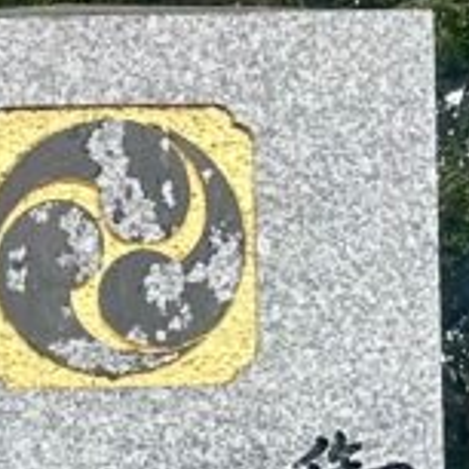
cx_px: -647
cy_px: 1312
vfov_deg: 8.5
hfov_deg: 8.9
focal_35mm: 177
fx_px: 2713
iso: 80
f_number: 1.78
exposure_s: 1/718
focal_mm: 6.86
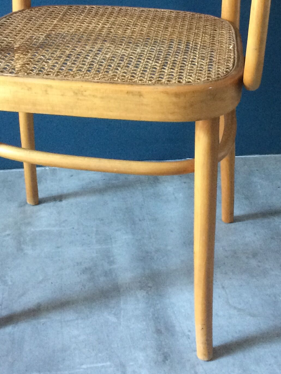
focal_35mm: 69
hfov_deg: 21.3
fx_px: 747
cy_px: 61
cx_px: 137
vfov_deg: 27.5
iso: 250
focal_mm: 4.15
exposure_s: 1/20
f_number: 2.2
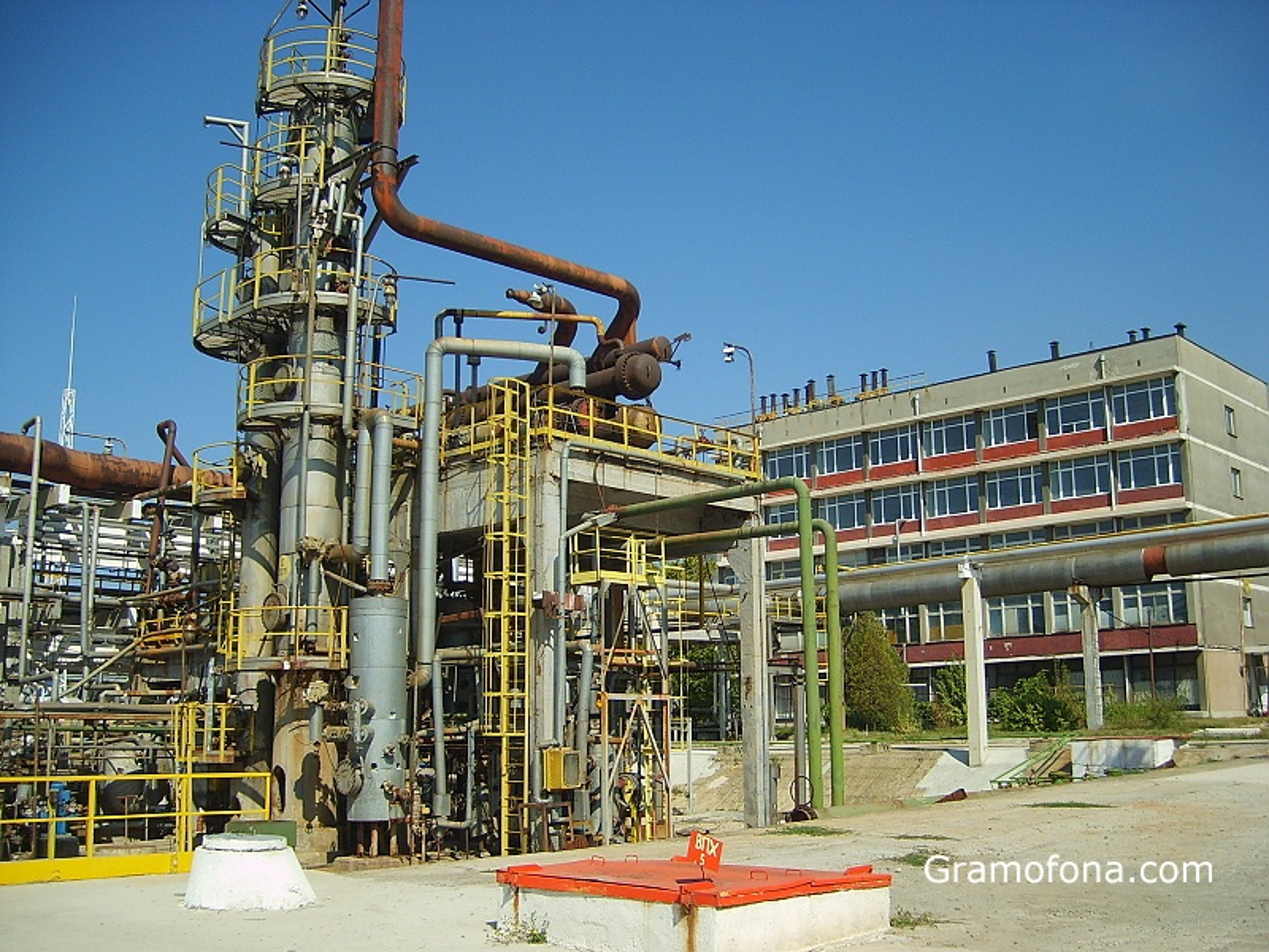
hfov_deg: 52.6
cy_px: 476
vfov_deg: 40.7
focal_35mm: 35
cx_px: 634
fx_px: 1283
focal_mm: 5.8
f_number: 7.1
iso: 50
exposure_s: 1/180
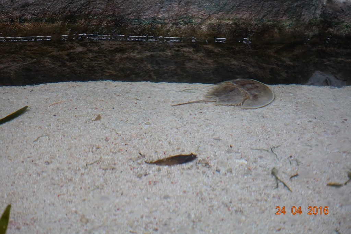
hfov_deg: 28.8
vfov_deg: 19.5
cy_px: 117
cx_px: 176
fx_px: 683
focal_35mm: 70
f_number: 2.8
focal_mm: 25.7
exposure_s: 1/80
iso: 500
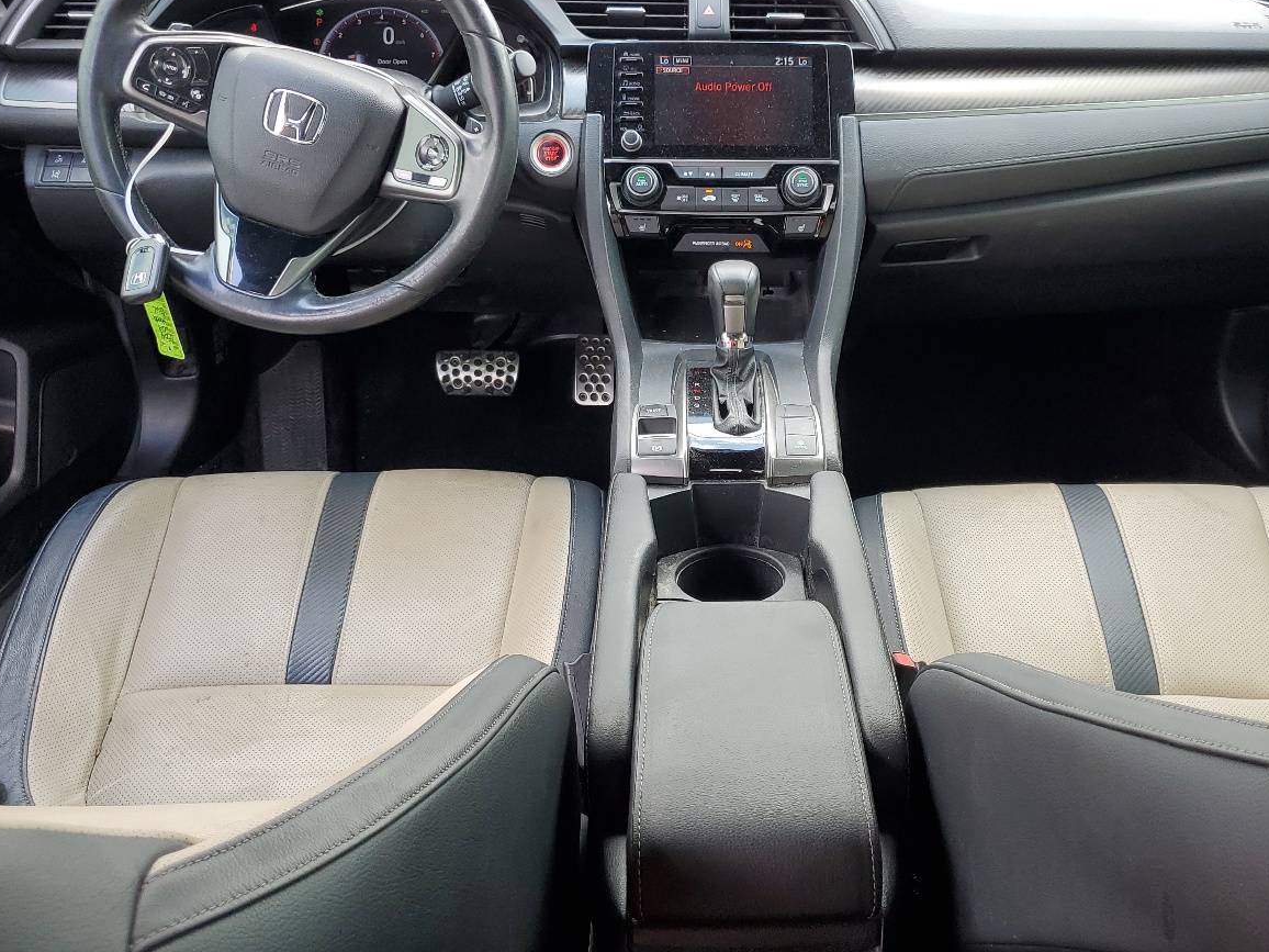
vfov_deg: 39.6
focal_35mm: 36
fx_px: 1320
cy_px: 522
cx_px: 738
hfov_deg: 51.1
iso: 50
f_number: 1.5
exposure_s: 1/145
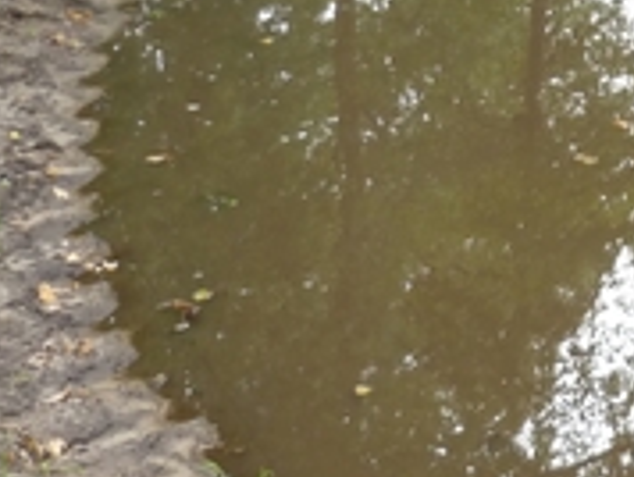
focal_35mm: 111
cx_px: 769
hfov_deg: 16.9
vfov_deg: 13.0
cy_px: -85
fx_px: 2036
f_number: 2.8
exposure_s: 1/30
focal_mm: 5.5
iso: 200
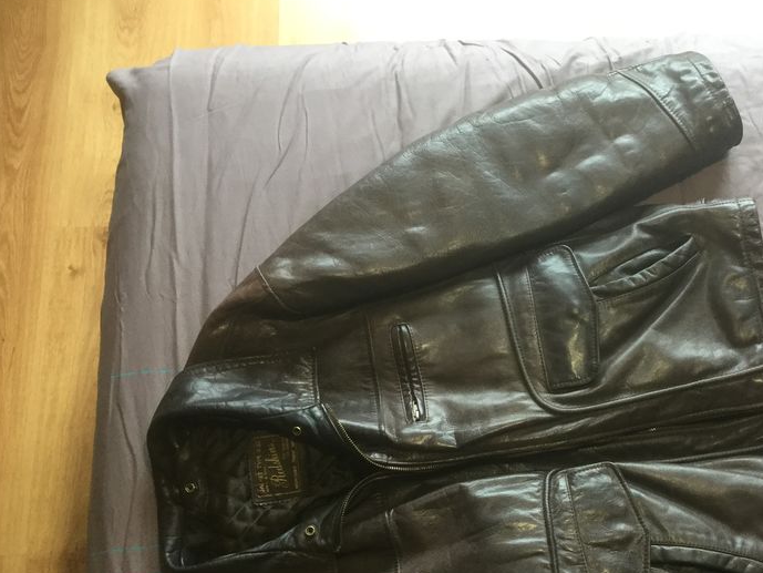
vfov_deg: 31.8
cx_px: 540
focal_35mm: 45
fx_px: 992
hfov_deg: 41.2
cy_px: 399
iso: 80
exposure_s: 1/33
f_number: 2.4
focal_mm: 3.3
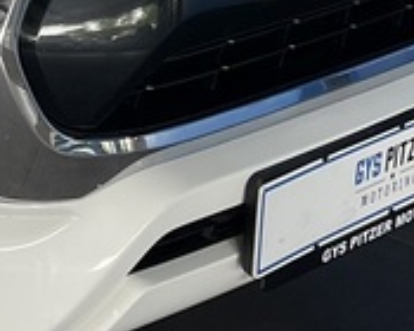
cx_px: -291
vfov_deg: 10.4
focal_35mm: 143
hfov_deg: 12.5
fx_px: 1752
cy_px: -175
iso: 64
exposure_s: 1/100
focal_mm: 5.1
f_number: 1.6
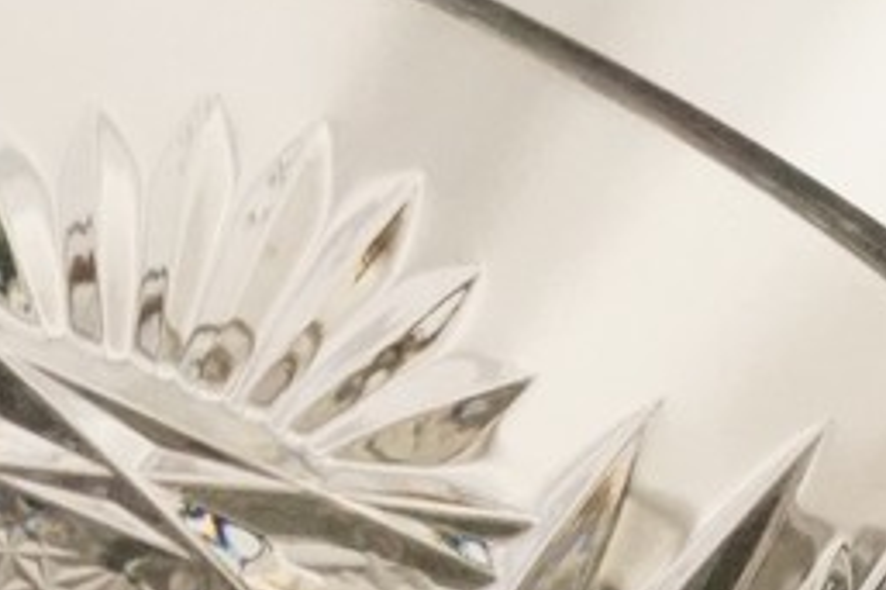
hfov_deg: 4.7
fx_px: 10772
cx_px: -148
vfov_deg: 3.1
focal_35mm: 438
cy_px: 1321
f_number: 14
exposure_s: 1/3200
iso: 6400
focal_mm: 50
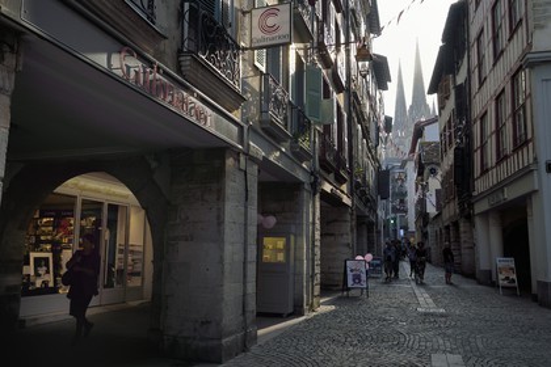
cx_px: 276
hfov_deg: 55.8
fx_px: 520
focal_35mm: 34
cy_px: 184
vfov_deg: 38.9
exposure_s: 1/100
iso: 200
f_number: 11
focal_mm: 34
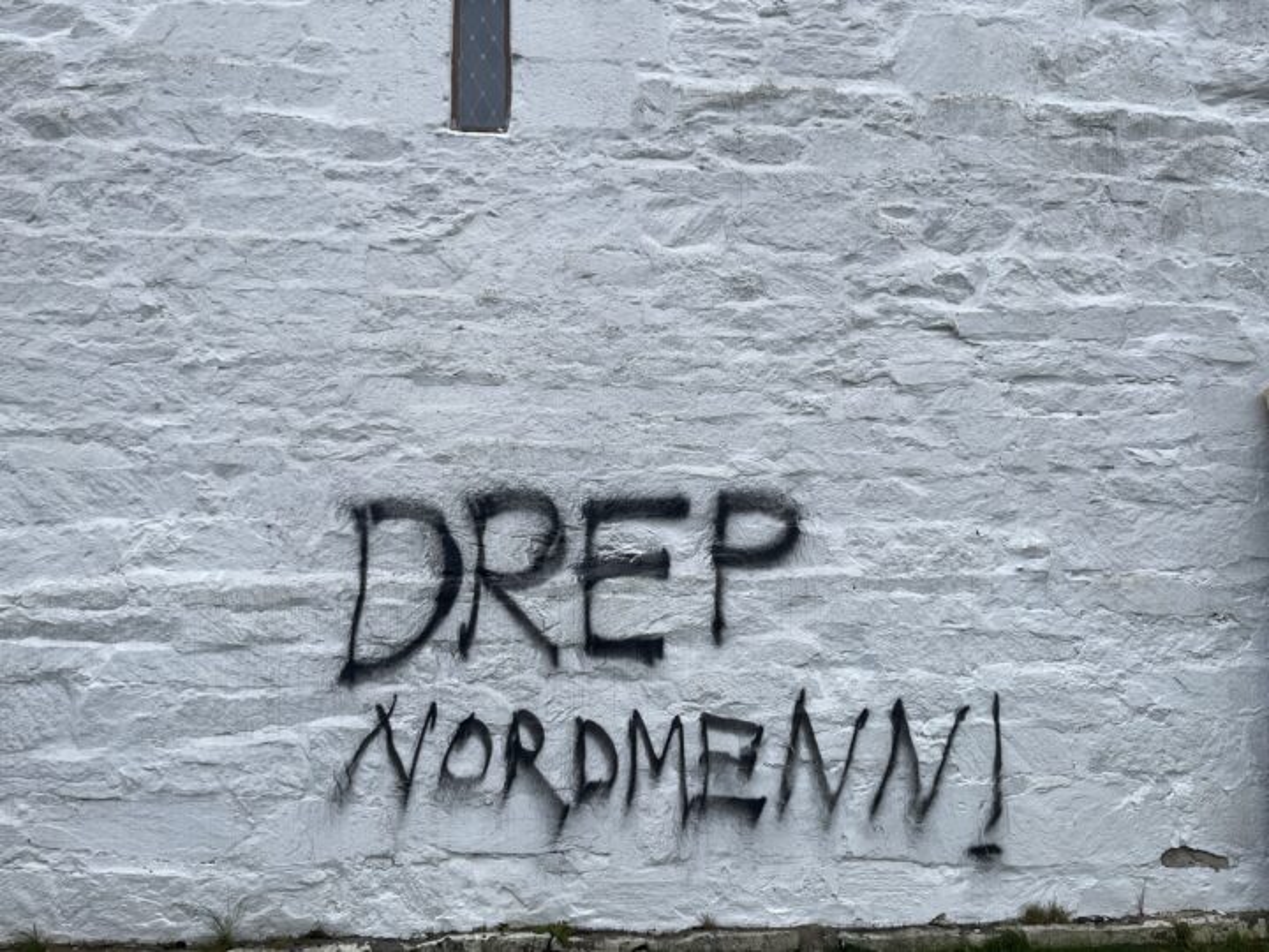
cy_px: 476
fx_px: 916
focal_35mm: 25
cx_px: 634
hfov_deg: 69.4
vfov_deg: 54.9
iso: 80
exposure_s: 1/121
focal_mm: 5.1
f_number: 1.6
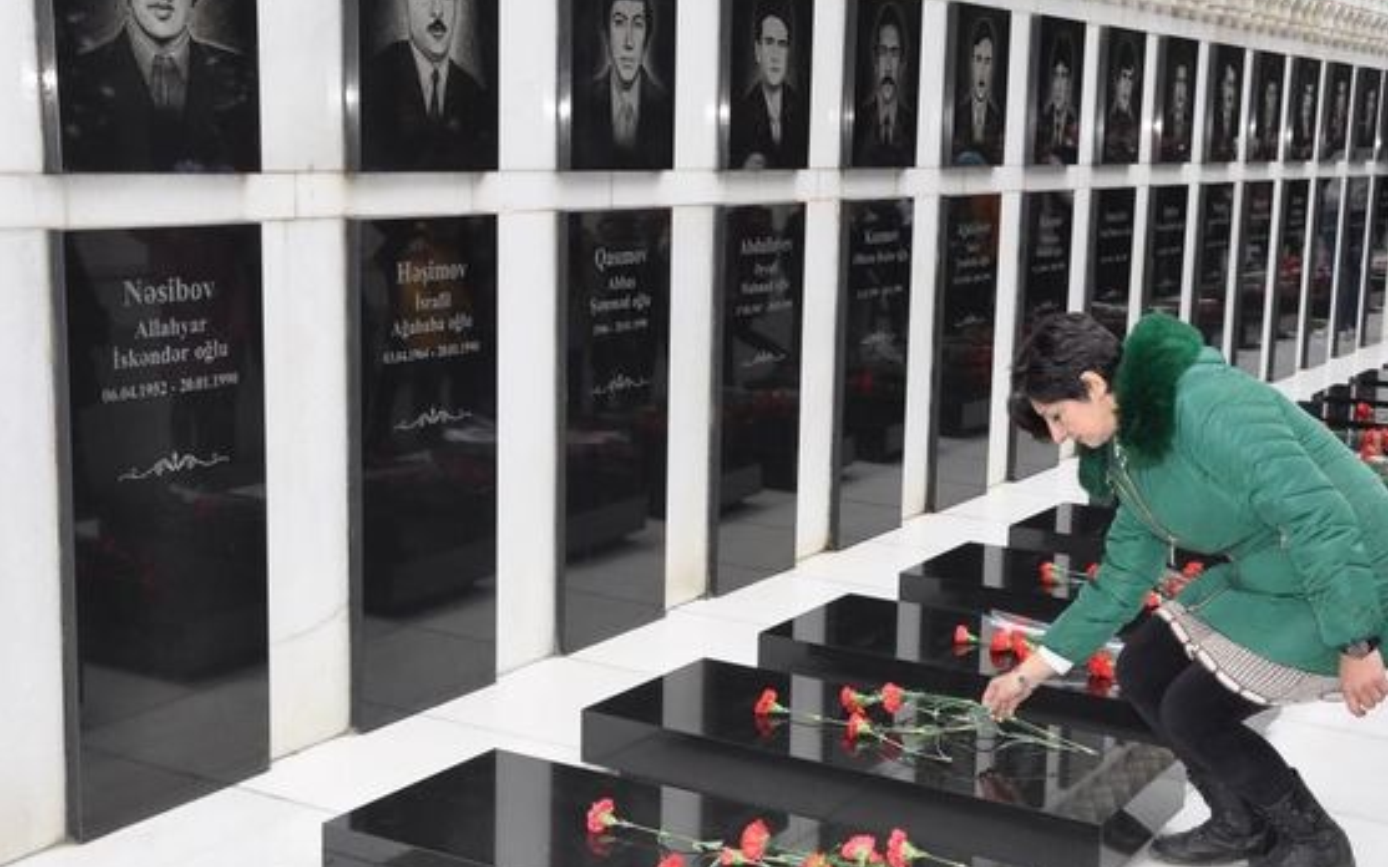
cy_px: 438
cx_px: 768
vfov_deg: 25.3
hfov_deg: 39.5
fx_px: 1929
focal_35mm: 51
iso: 640
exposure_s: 1/125
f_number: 6.3
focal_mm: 30
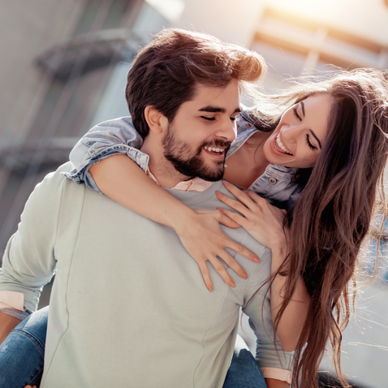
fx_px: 1141
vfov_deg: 19.3
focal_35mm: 90
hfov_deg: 19.2
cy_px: 193
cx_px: 257
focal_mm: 70
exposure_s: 1/400
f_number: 2.8
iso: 80
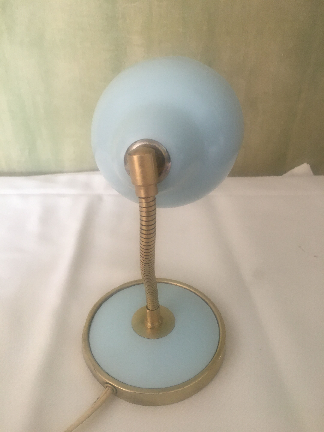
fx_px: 362
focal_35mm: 29
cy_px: 216
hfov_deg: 48.2
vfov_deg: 61.7
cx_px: 162
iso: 80
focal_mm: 4.15
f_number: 2.2
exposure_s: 1/33
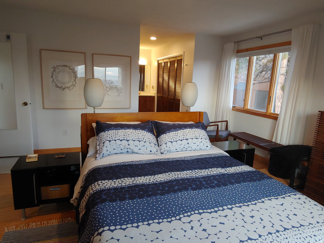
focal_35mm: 22
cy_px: 122
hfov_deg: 76.4
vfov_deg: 61.1
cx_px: 162
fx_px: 206
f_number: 1.9
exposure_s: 1/30
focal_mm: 2.18
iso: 100
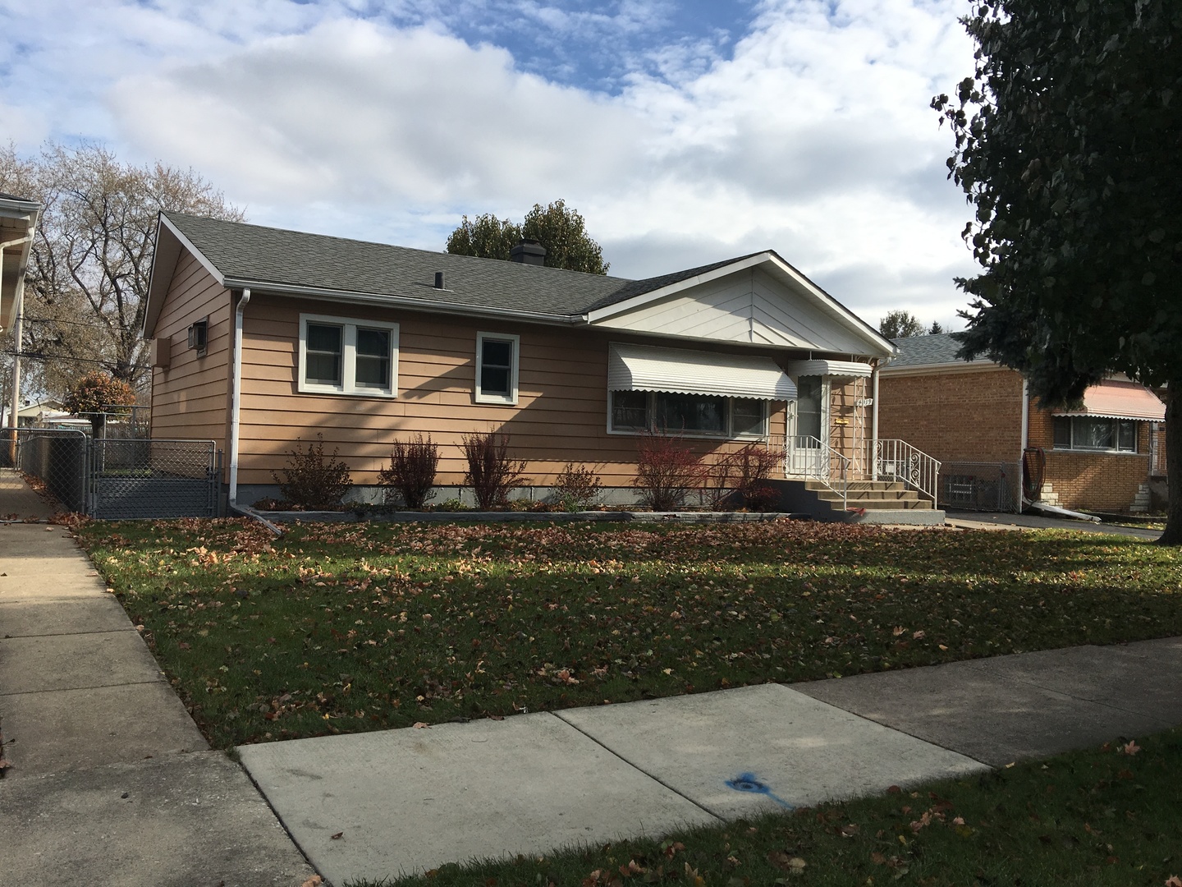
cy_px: 444
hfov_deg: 61.7
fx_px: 990
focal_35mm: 29
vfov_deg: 48.2
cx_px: 591
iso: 25
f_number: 2.2
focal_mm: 4.15
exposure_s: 1/1789
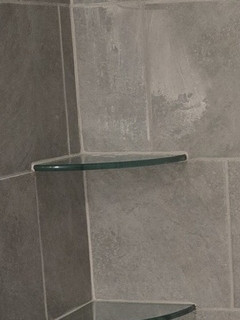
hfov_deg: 11.2
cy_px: 287
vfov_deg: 15.1
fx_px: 1193
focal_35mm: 129
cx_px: 302
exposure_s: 1/120
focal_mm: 5.4
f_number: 1.8
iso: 640
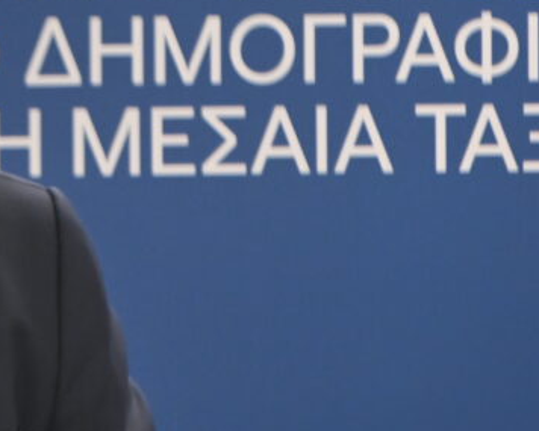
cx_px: -41
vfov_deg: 1.9
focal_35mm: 810
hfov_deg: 2.4
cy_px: 288
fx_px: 12925
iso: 2000
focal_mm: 200
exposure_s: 1/320
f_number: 2.8
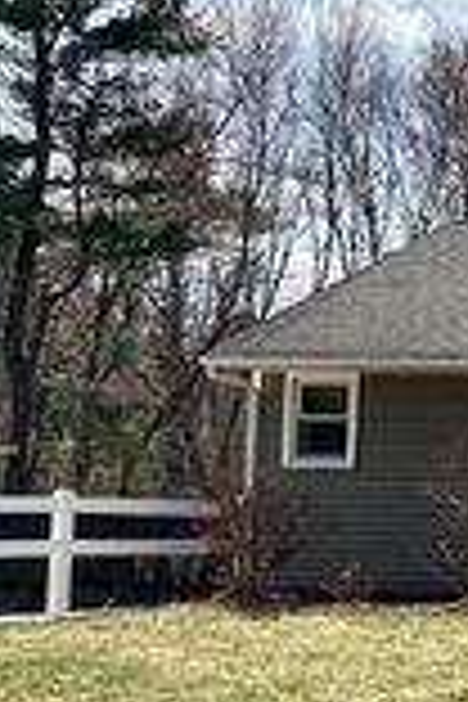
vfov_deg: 25.3
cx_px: 1120
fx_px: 1560
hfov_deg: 13.0
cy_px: 398
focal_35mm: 80
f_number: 1.78
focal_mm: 6.76
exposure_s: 1/6711
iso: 100
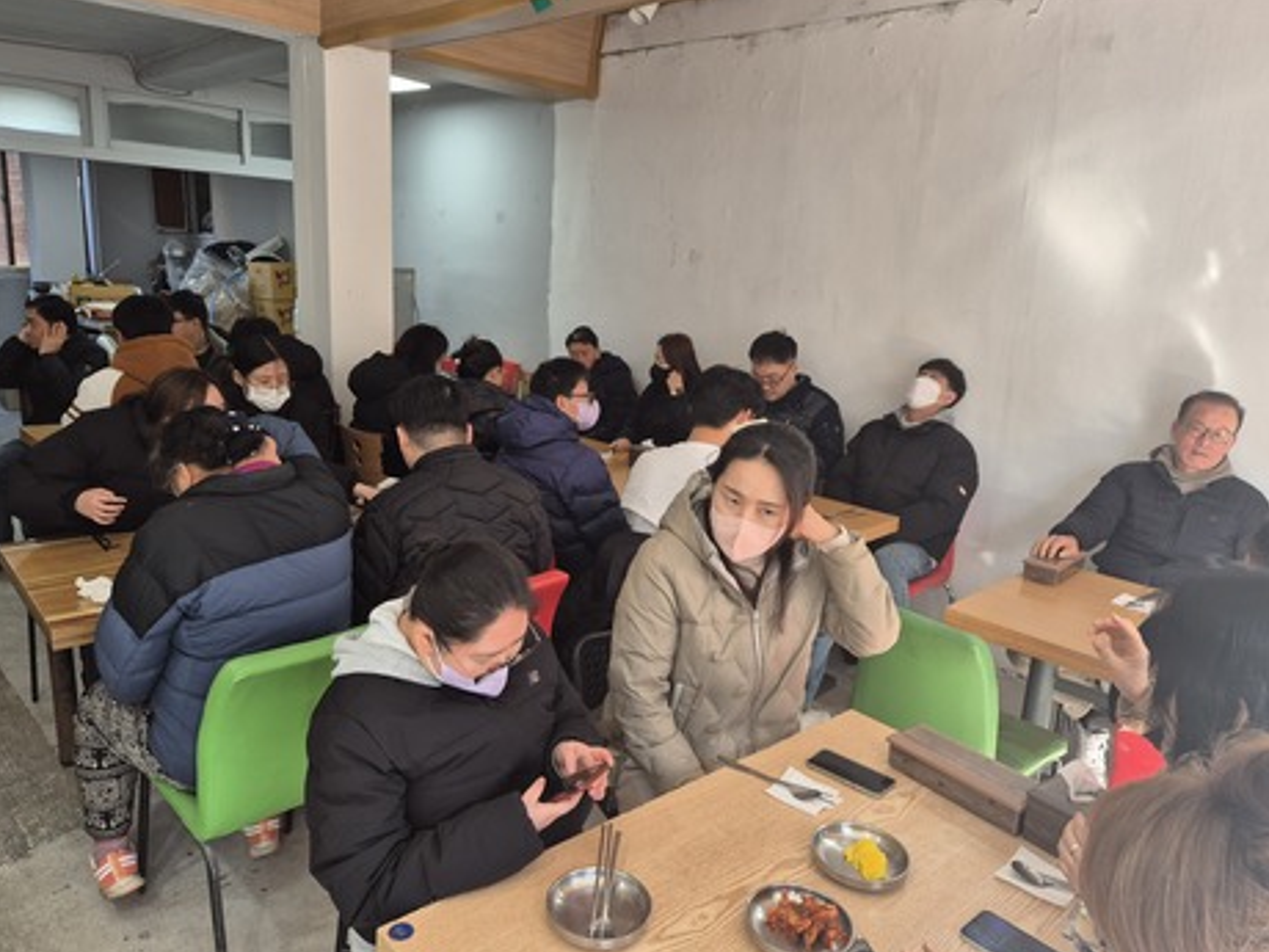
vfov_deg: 54.9
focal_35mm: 25
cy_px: 454
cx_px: 612
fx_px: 916
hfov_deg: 69.4
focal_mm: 5.4
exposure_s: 1/120
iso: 64
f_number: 1.8
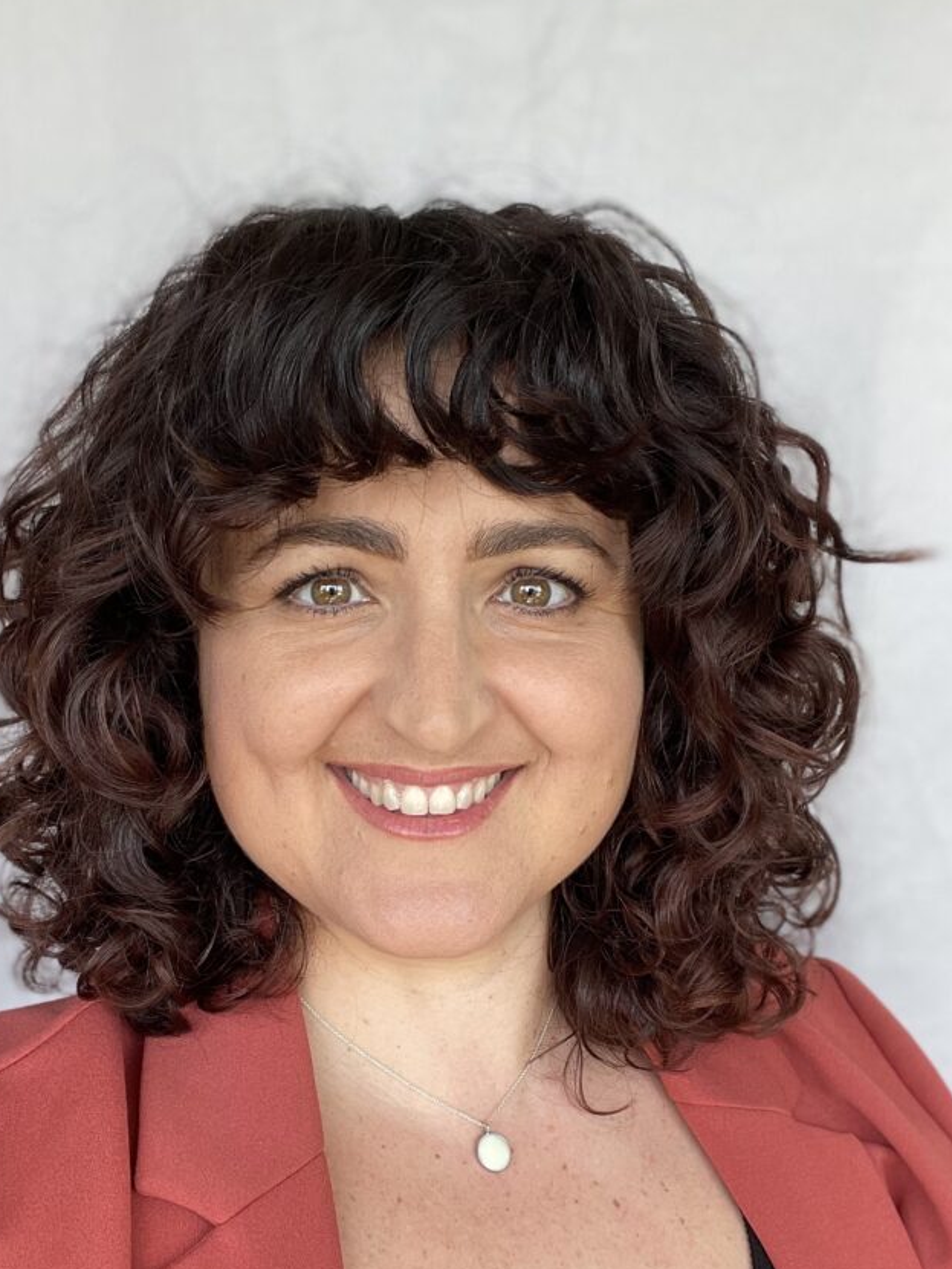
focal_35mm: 37
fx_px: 1356
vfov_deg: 49.8
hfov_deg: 38.6
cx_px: 419
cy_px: 764
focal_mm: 2.71
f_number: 2.2
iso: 40
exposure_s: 1/121
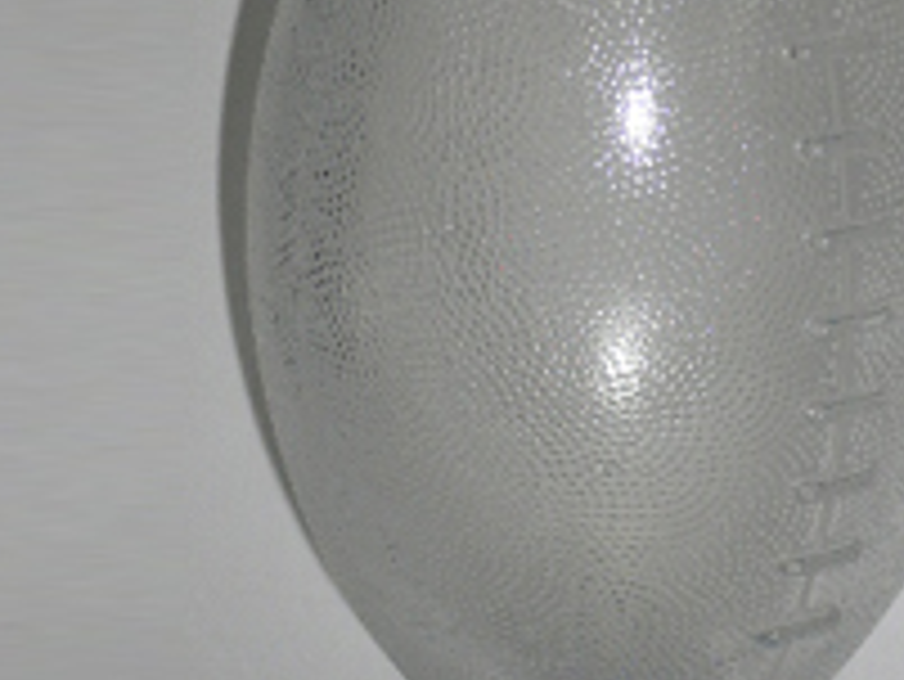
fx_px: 4808
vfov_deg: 8.1
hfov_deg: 10.7
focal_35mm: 184
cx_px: 666
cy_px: 448
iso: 100
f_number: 4.2
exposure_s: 1/60
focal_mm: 12.3
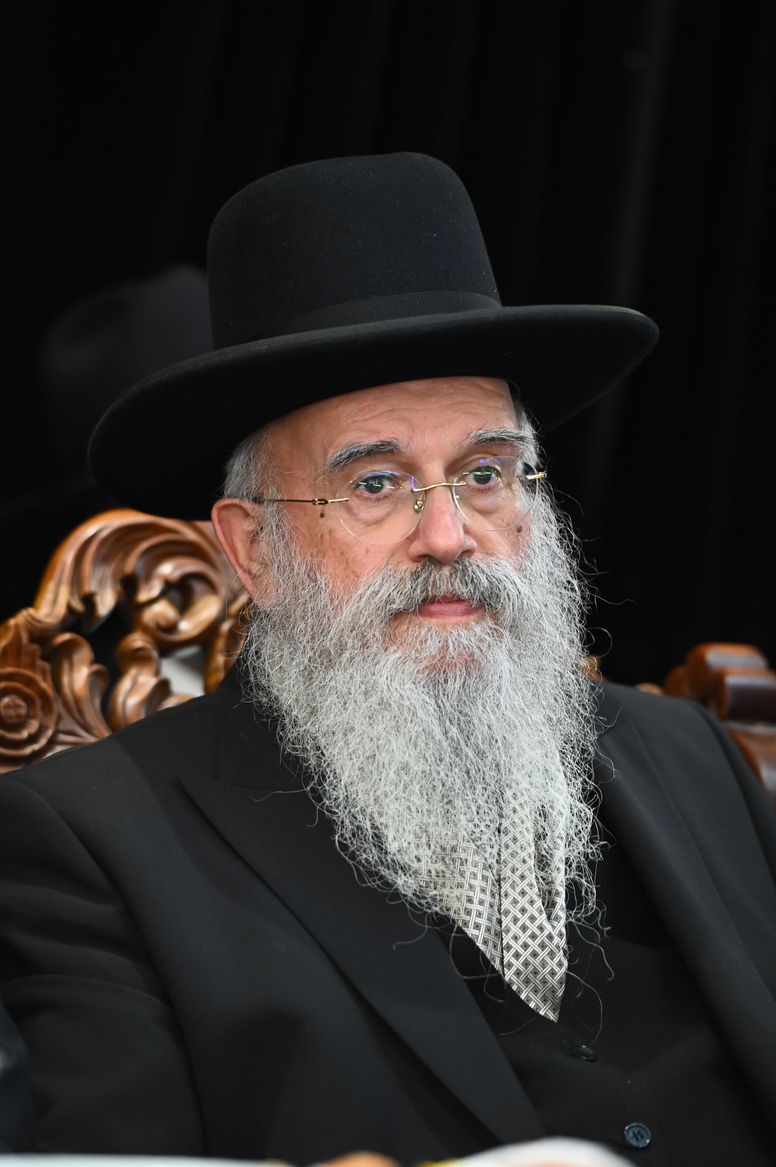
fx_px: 6475
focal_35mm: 200
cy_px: 584
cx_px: 388
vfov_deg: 10.3
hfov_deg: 6.9
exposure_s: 1/160
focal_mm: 200
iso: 1600
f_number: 4.5
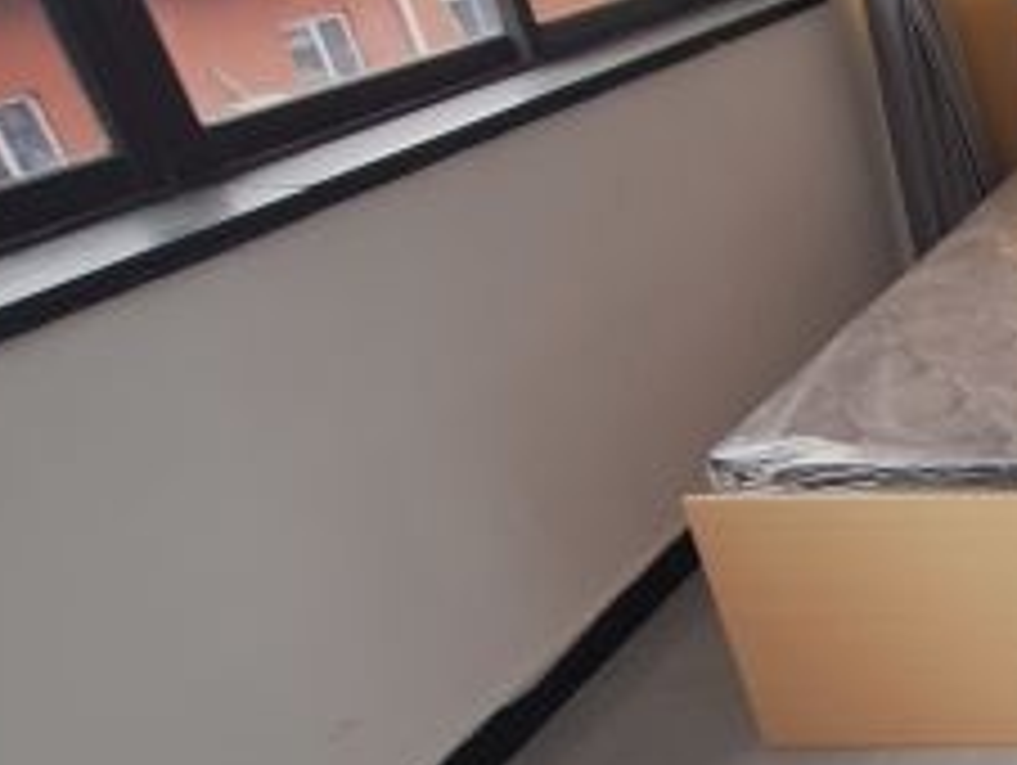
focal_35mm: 46
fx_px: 1353
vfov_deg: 31.4
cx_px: 1516
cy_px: 482
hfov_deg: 28.0
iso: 50
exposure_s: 1/50
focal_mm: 1.74
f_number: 2.2
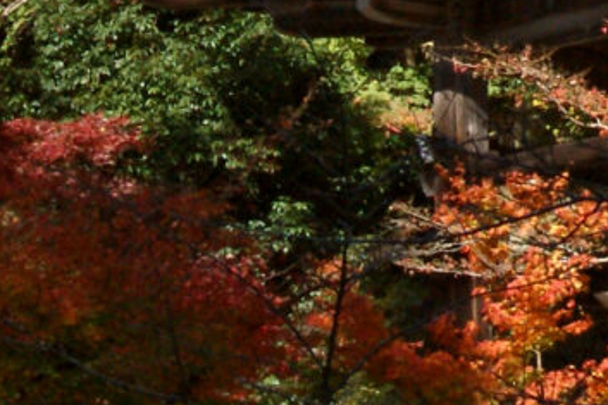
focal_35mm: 381
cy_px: -662
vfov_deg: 3.5
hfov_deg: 5.4
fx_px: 6425
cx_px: 904
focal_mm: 35
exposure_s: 1/125
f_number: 7.1
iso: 400
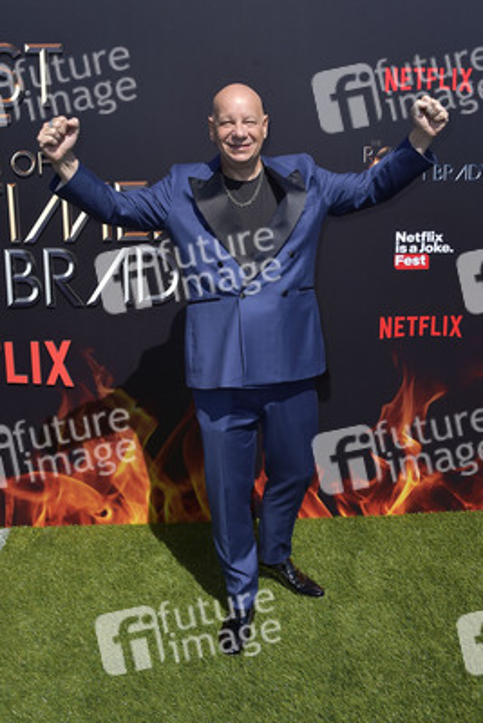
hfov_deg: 41.1
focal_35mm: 32
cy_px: 362
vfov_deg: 58.7
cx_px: 242
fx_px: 643
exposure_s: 1/250
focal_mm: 32
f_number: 8
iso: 200
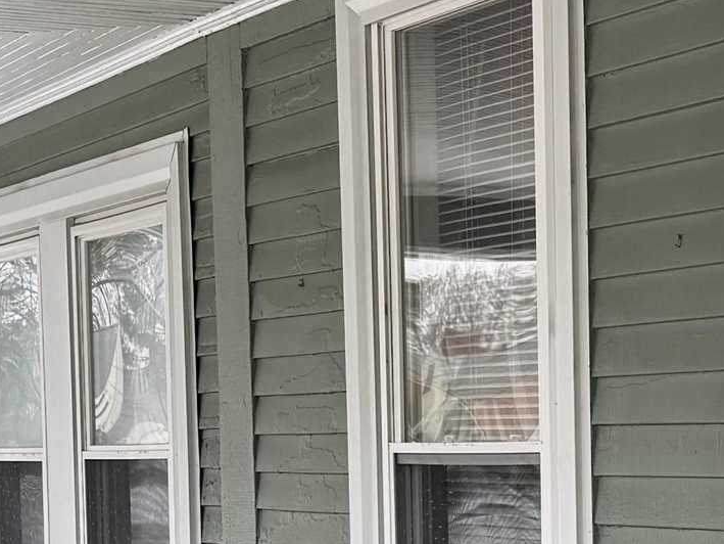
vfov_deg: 14.0
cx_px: 680
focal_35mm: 104
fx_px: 2176
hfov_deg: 18.5
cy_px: 571
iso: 80
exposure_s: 1/276
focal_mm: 6.76
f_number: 1.78
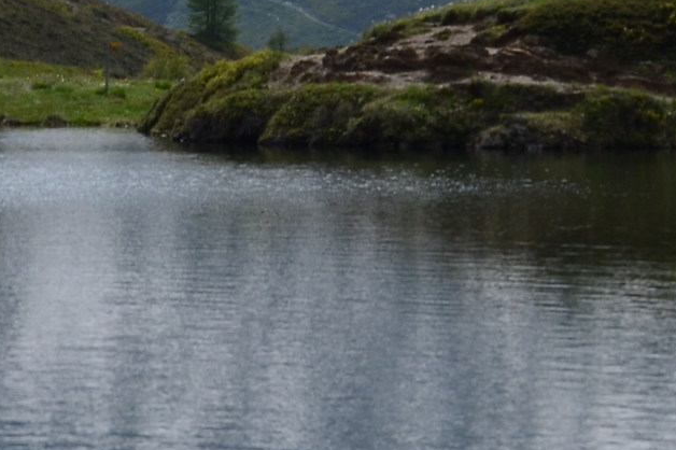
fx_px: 4091
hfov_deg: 9.1
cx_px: 1114
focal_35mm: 218
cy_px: 8
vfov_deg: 6.3
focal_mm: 38
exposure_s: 1/800
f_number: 7.1
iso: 200
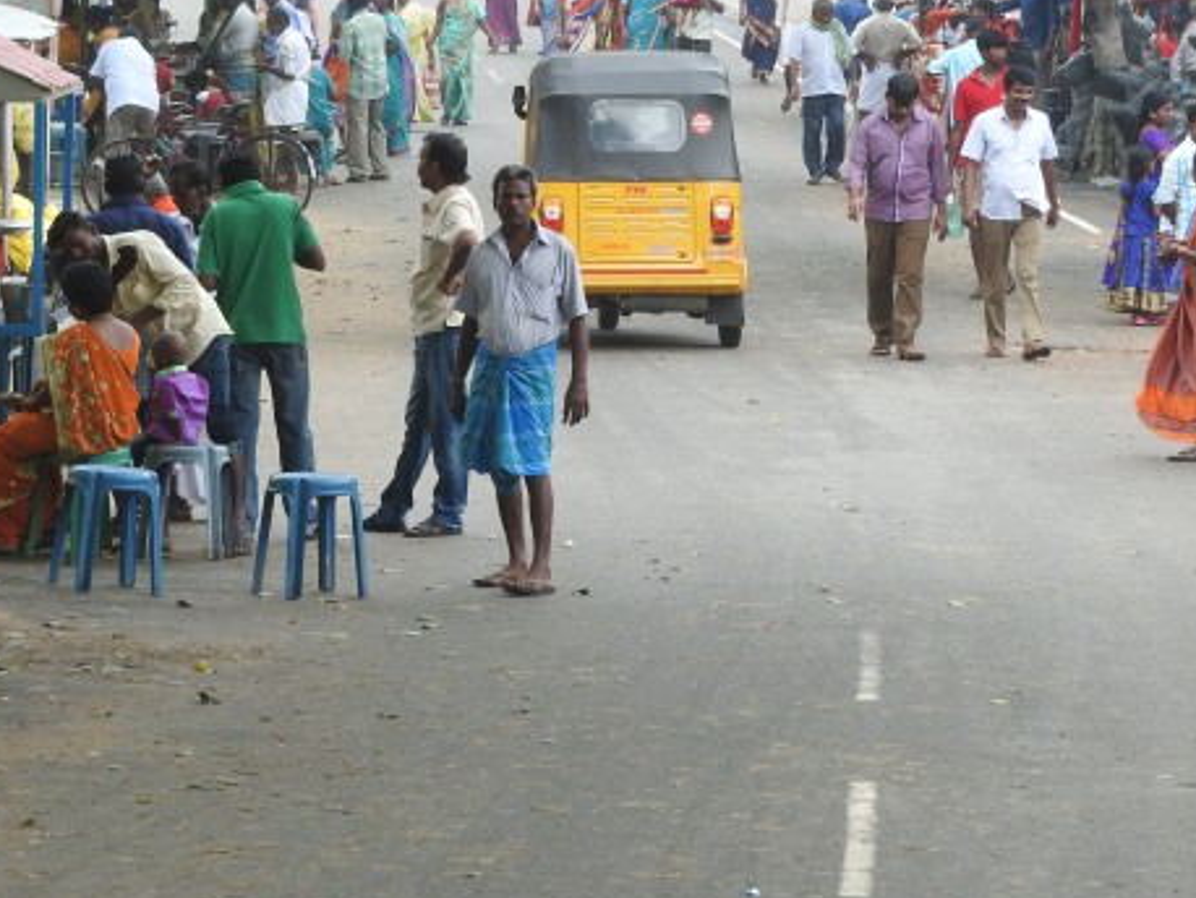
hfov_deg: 7.6
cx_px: 676
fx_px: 9057
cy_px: 151
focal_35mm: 262
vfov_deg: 5.7
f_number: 5.2
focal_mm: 26.9
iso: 140
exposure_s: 1/60
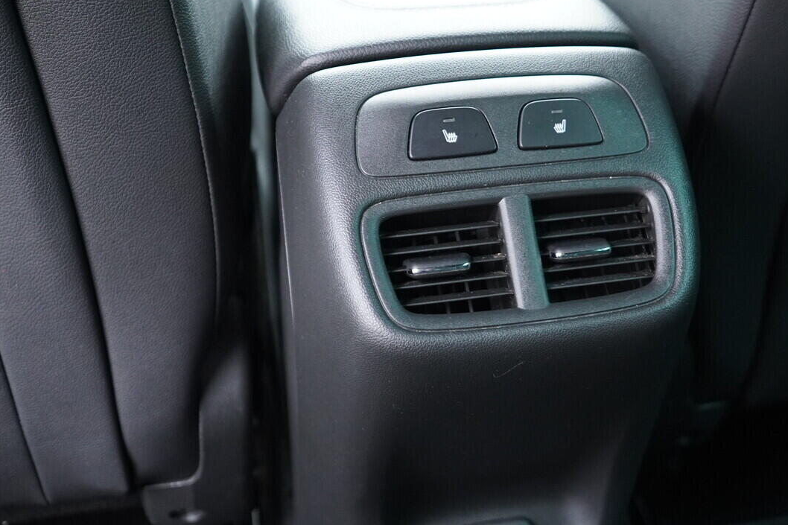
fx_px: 1072
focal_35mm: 49
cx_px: 487
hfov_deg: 40.1
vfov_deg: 27.5
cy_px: 287
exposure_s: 1/40
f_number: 2.8
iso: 1600
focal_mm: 24
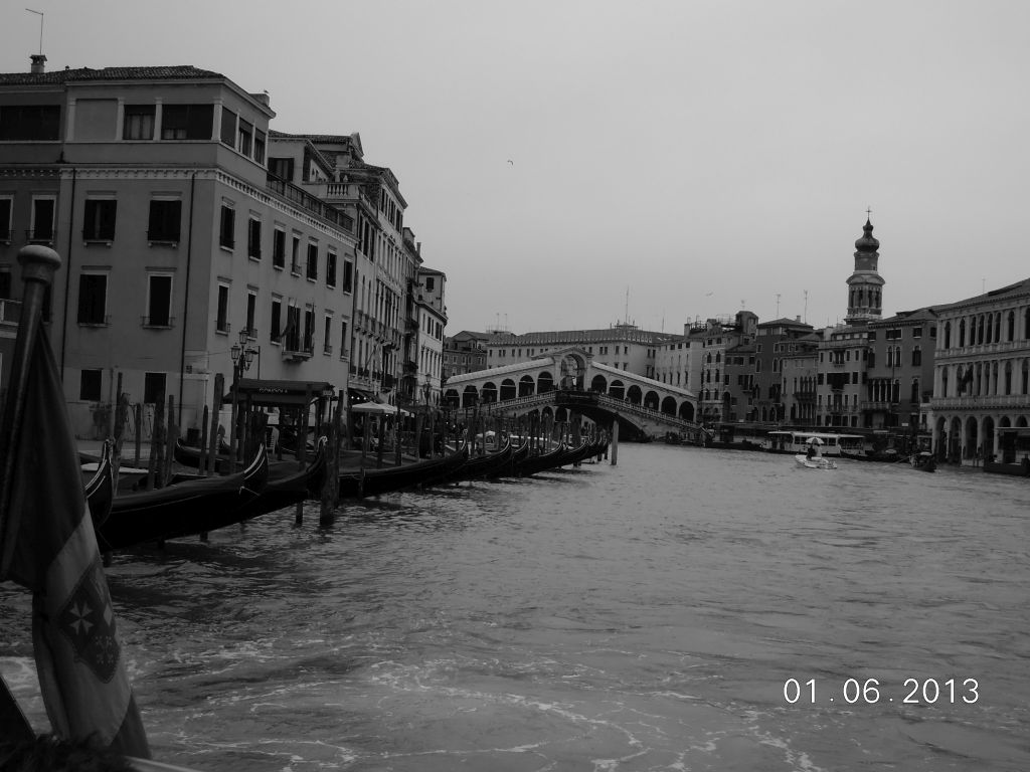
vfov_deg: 32.2
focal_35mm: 45
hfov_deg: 42.1
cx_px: 515
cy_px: 386
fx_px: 1339
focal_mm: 8.1
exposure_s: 1/1000
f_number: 2.8
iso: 160
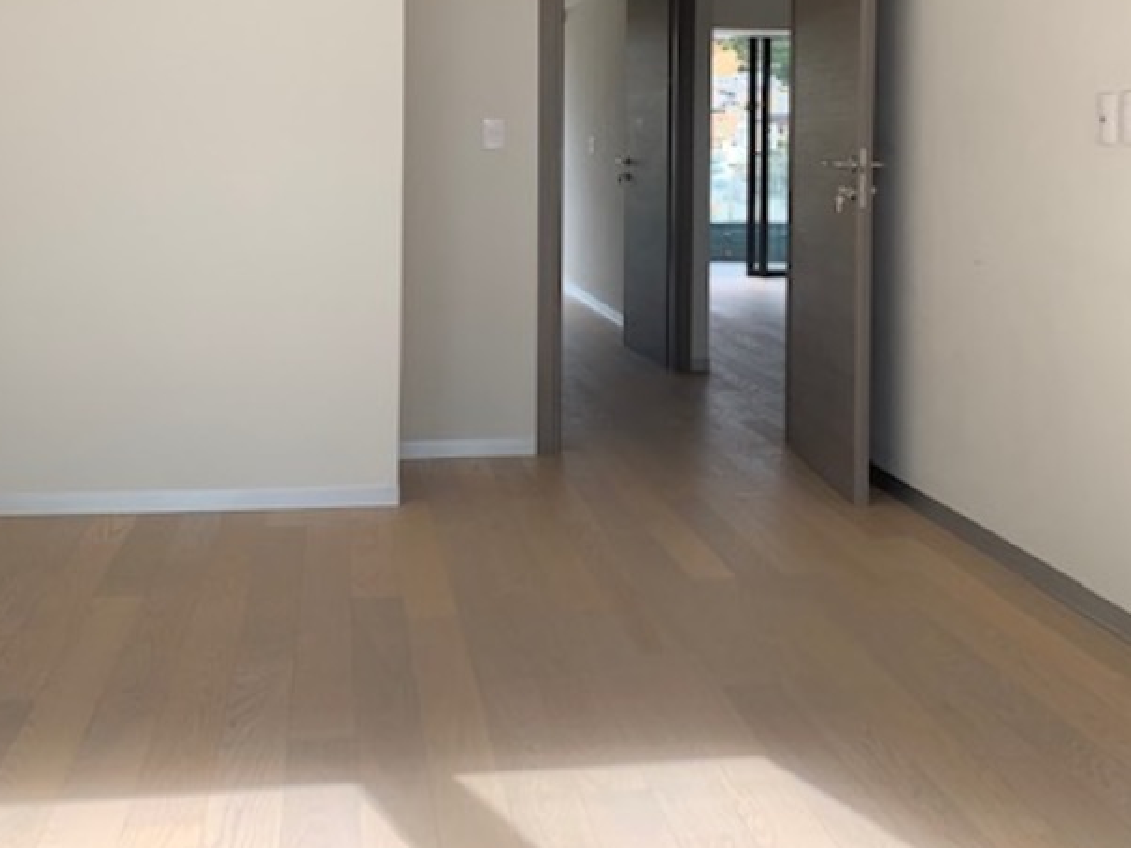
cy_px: 215
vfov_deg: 32.3
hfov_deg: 42.9
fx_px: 1438
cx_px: 615
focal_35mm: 44
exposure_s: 1/375
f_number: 1.8
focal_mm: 4.25
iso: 25
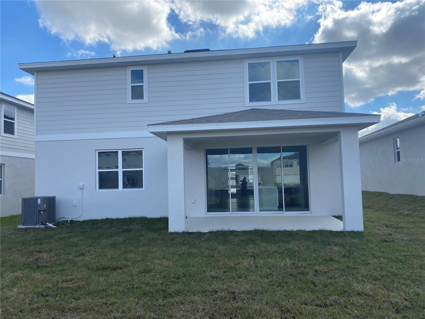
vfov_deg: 53.1
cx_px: 212
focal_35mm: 26
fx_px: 319
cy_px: 160
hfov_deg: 67.3
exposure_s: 1/2358
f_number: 1.8
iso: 32
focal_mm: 4.25
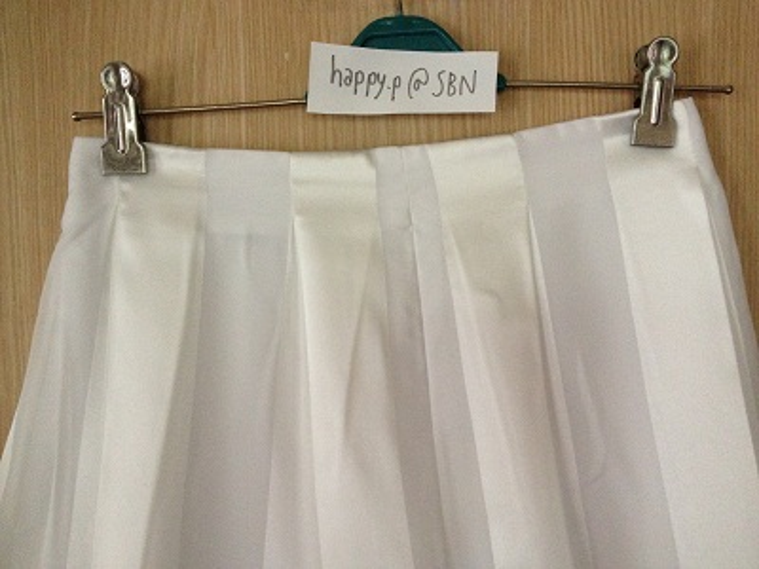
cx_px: 380
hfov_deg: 52.6
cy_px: 284
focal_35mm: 35
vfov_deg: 40.7
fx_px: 767
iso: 320
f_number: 2.4
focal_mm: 4.28
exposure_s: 1/20
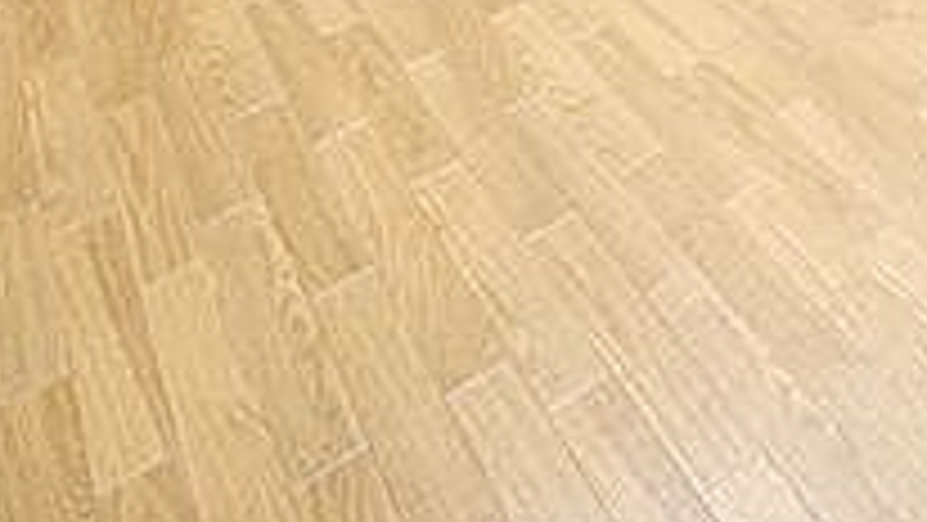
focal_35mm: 39
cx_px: 734
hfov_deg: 48.8
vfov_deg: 22.0
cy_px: -360
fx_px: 959
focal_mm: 8
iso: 100
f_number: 4.5
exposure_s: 1/4
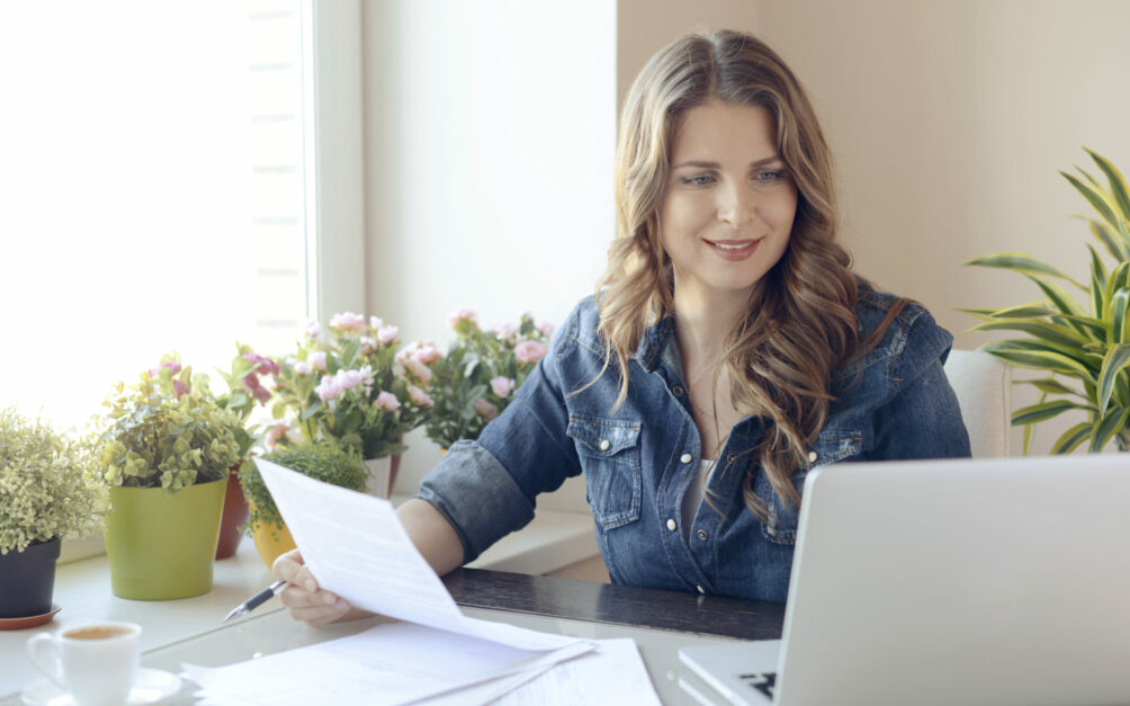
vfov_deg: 24.9
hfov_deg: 38.9
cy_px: 370
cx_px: 558
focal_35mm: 52
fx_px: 1601
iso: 320
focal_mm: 50
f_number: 2.8
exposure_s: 1/125
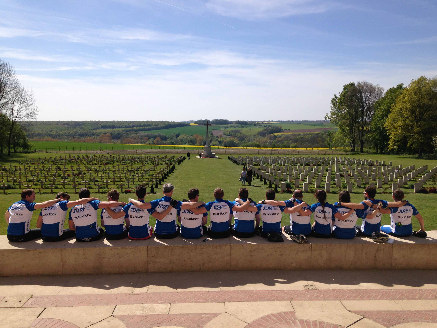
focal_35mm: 33
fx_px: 417
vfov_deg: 42.9
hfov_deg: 55.4
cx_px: 218
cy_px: 164
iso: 50
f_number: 2.4
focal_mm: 4.12
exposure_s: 1/2262
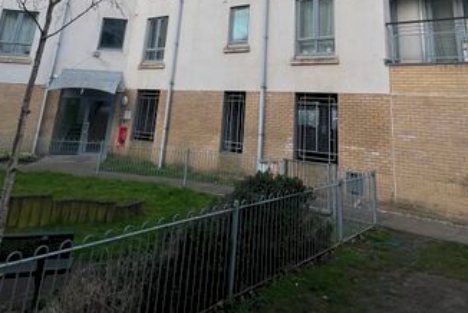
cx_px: 277
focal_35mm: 29
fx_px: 377
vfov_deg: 37.6
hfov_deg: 63.1
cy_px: -32
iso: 32
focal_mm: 1.57
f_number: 1.8
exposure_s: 1/494
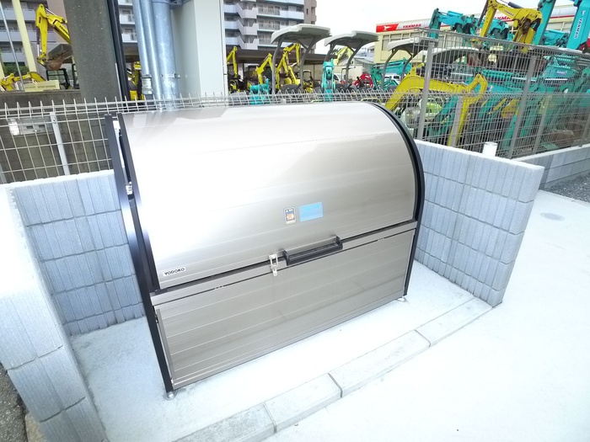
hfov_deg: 71.6
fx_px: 409
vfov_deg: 56.8
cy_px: 221
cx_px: 295
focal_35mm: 24
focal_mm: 5.1
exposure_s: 1/400
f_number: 2.8
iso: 400
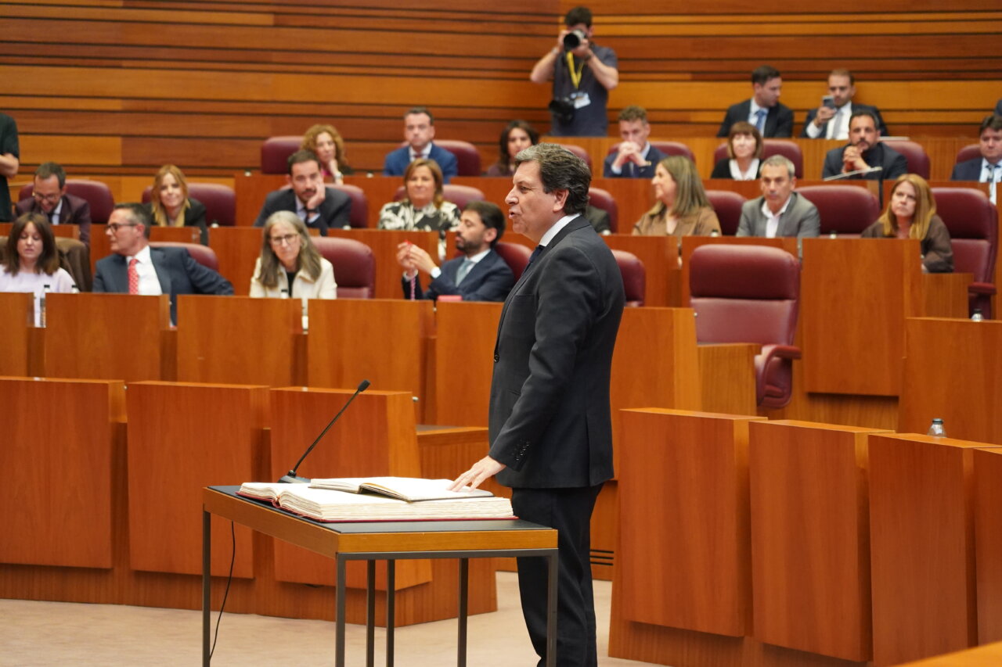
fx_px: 2922
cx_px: 501
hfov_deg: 19.5
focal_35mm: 105
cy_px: 334
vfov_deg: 13.0
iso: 6400
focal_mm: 105
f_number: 4
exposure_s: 1/320
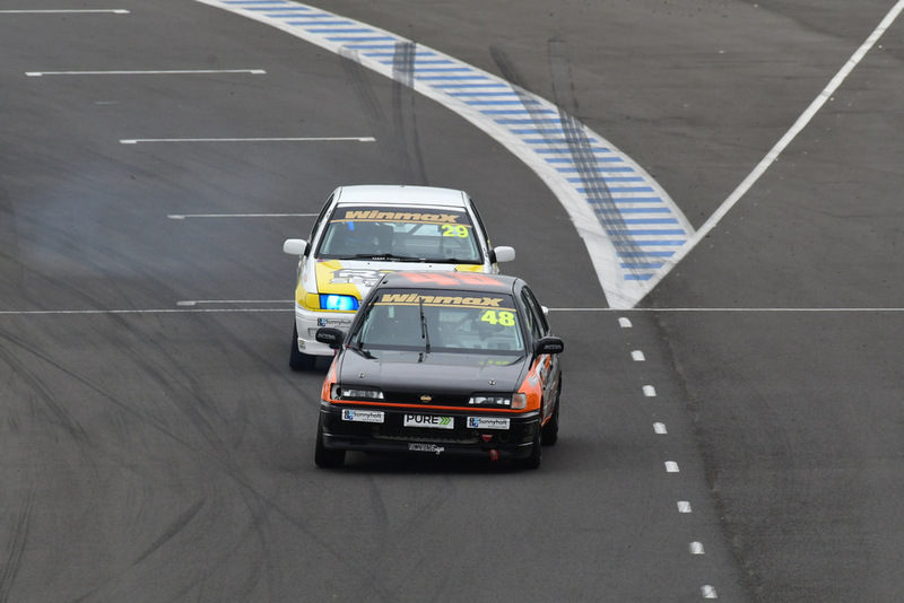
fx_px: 18839
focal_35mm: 750
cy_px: 302
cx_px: 452
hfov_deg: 2.7
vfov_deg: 1.8
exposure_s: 1/640
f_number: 10
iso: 640
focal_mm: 500
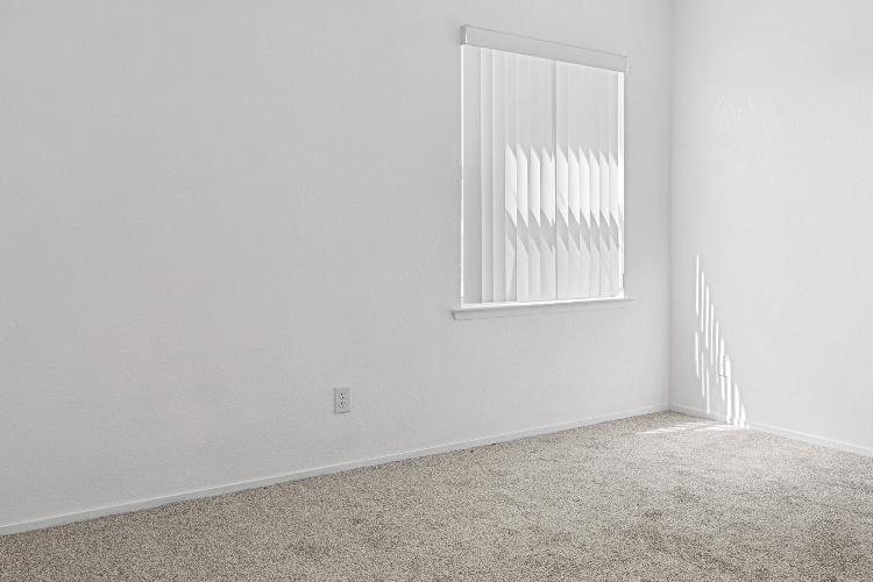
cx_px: 574
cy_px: 332
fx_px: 727
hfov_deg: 60.6
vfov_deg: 43.5
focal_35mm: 30
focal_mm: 10
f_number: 8
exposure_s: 1
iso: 250
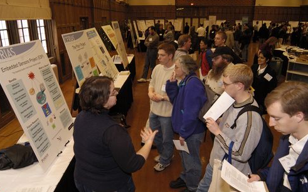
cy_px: 101
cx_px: 153
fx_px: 235
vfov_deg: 44.5
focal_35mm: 28
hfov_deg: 66.5
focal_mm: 18
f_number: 6.3
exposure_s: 1/50
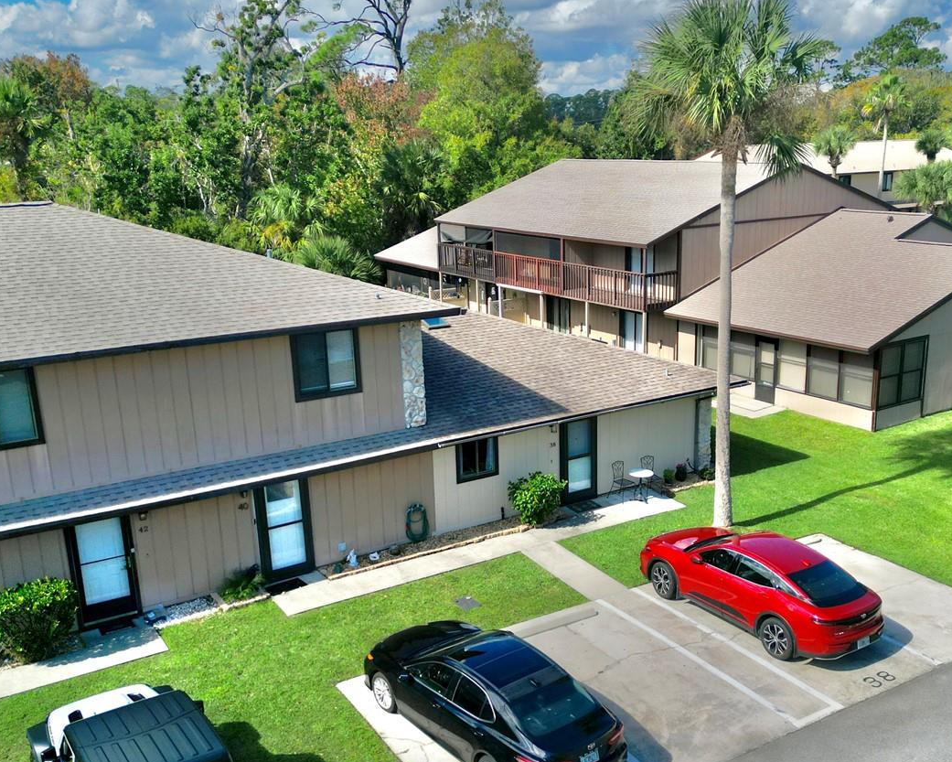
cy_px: 445
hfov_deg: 50.1
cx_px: 551
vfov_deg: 41.0
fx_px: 1014
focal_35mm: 36
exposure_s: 1/5000
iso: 110
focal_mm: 6.72
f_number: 1.7
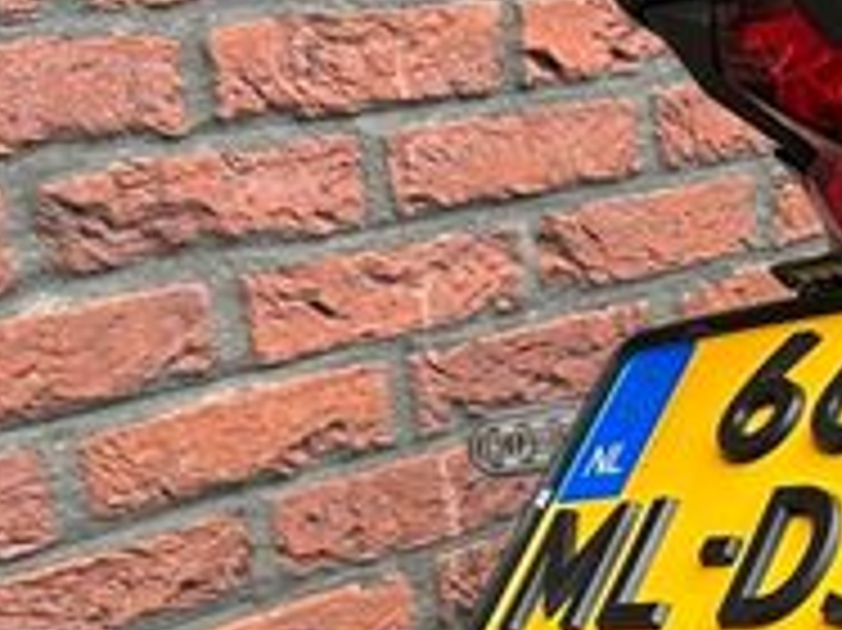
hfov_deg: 20.8
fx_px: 2163
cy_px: 675
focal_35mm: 89
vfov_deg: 16.1
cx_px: 973
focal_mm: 5.7
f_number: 1.5
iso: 125
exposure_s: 1/96
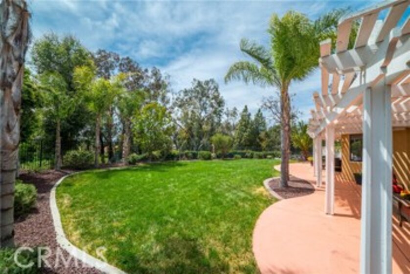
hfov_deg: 112.6
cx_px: 205
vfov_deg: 90.1
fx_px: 137
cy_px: 137
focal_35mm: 12
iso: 100
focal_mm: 12
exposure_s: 1/2000
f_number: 8
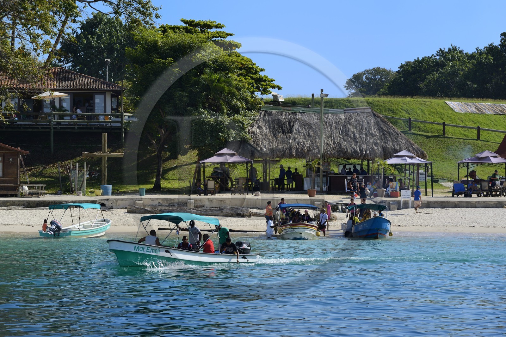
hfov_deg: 12.5
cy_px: 168
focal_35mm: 165
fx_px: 2319
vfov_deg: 8.3
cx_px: 253
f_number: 9
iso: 100
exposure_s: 1/250
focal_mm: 165
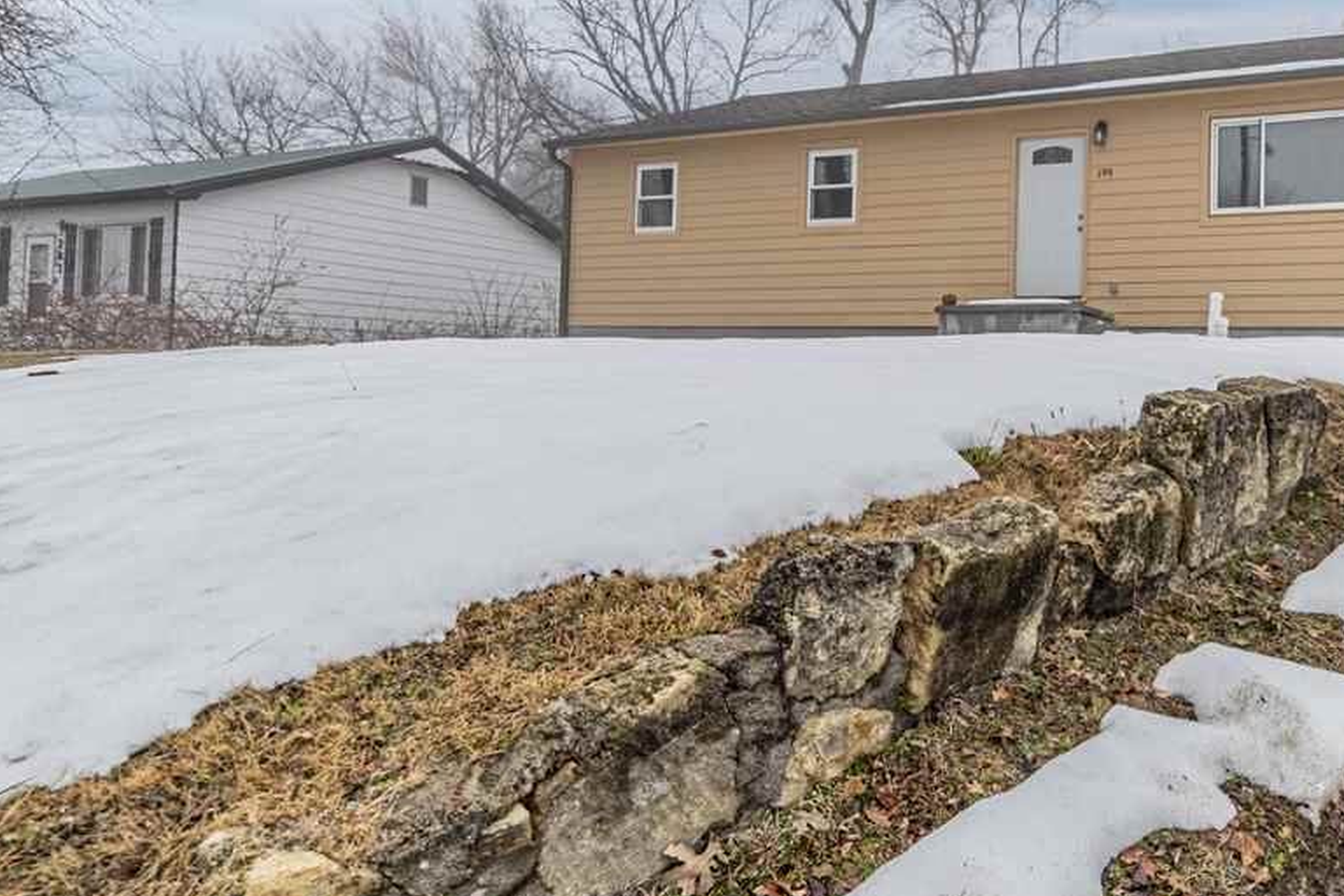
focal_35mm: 25
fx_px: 933
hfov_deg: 67.8
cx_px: 975
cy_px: 353
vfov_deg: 50.9
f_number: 6.3
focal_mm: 10
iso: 100
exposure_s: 1/250
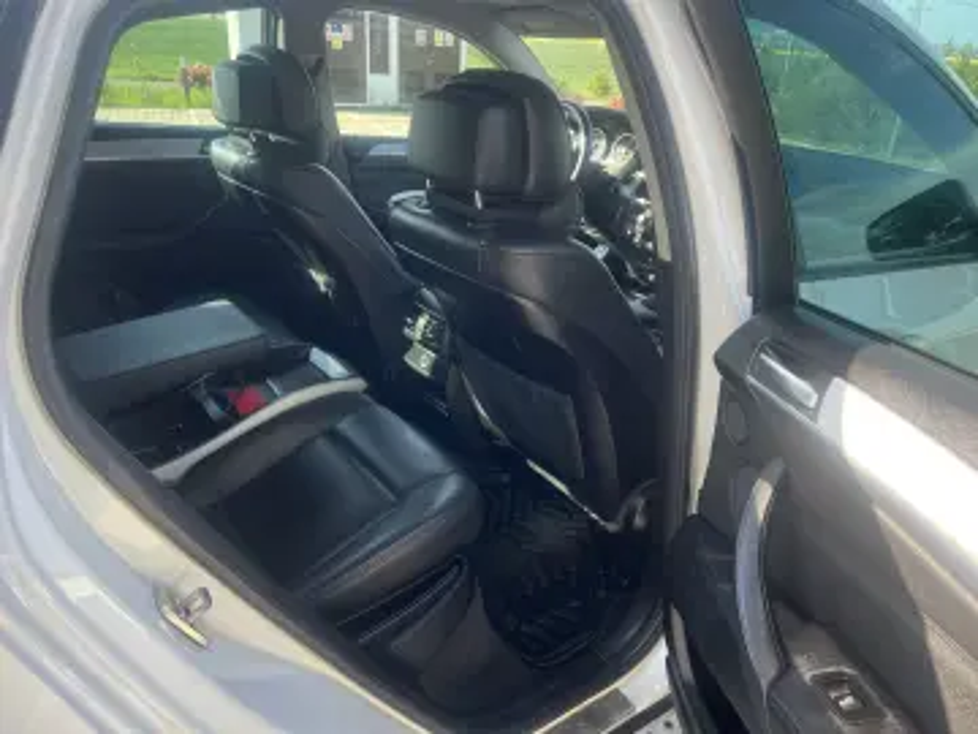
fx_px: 735
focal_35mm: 26
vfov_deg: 53.1
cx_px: 489
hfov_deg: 67.3
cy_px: 367
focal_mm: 5.7
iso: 40
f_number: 1.5
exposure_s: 1/165
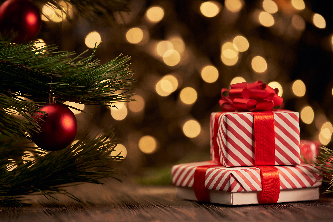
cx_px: 166
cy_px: 111
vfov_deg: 9.8
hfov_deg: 14.7
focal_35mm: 140
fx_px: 1295
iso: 200
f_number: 2.8
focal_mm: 140
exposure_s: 1/100
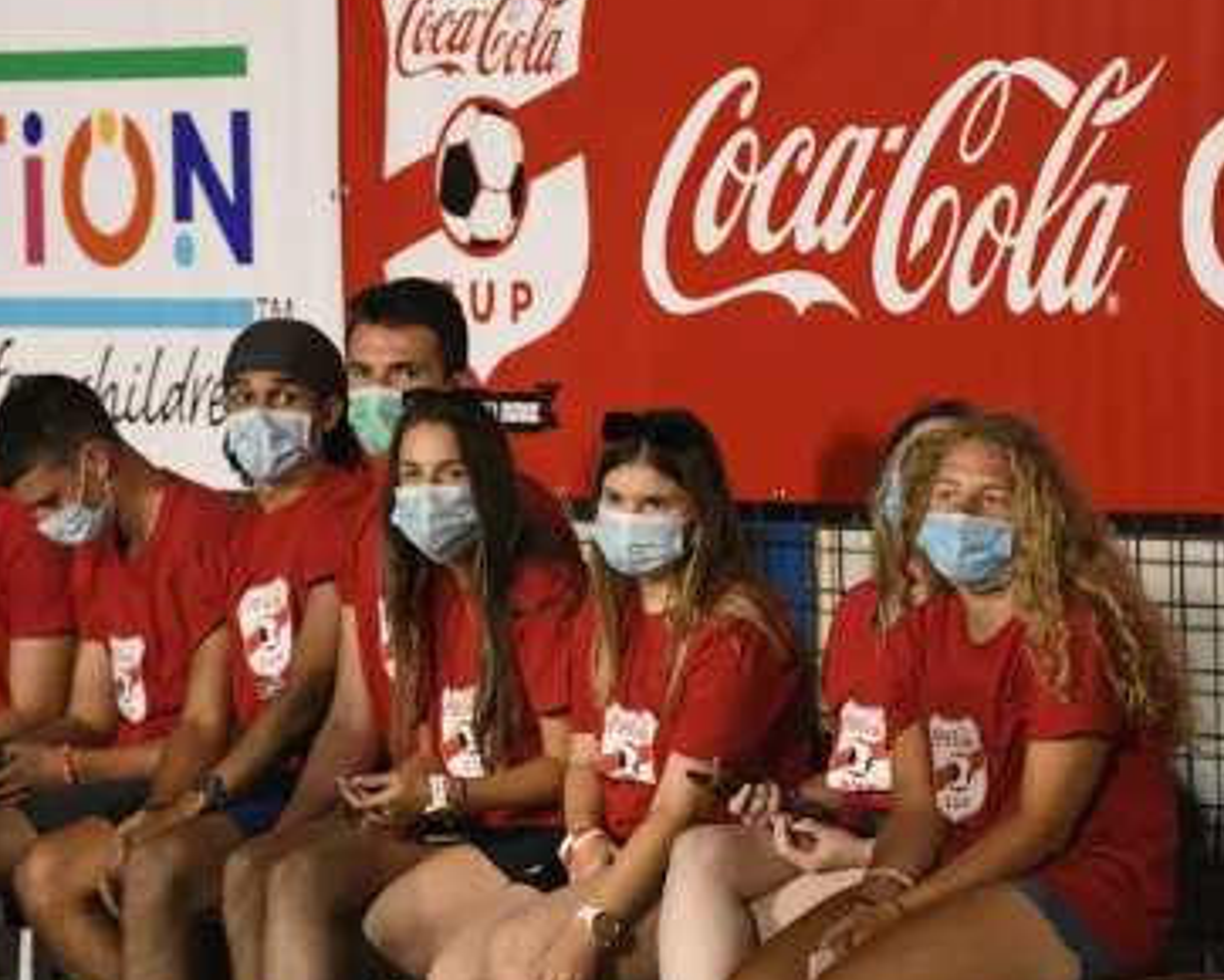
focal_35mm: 266
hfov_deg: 7.3
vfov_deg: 5.8
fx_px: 9641
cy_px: 586
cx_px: 538
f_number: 3.2
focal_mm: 135
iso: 4000
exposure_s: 1/125
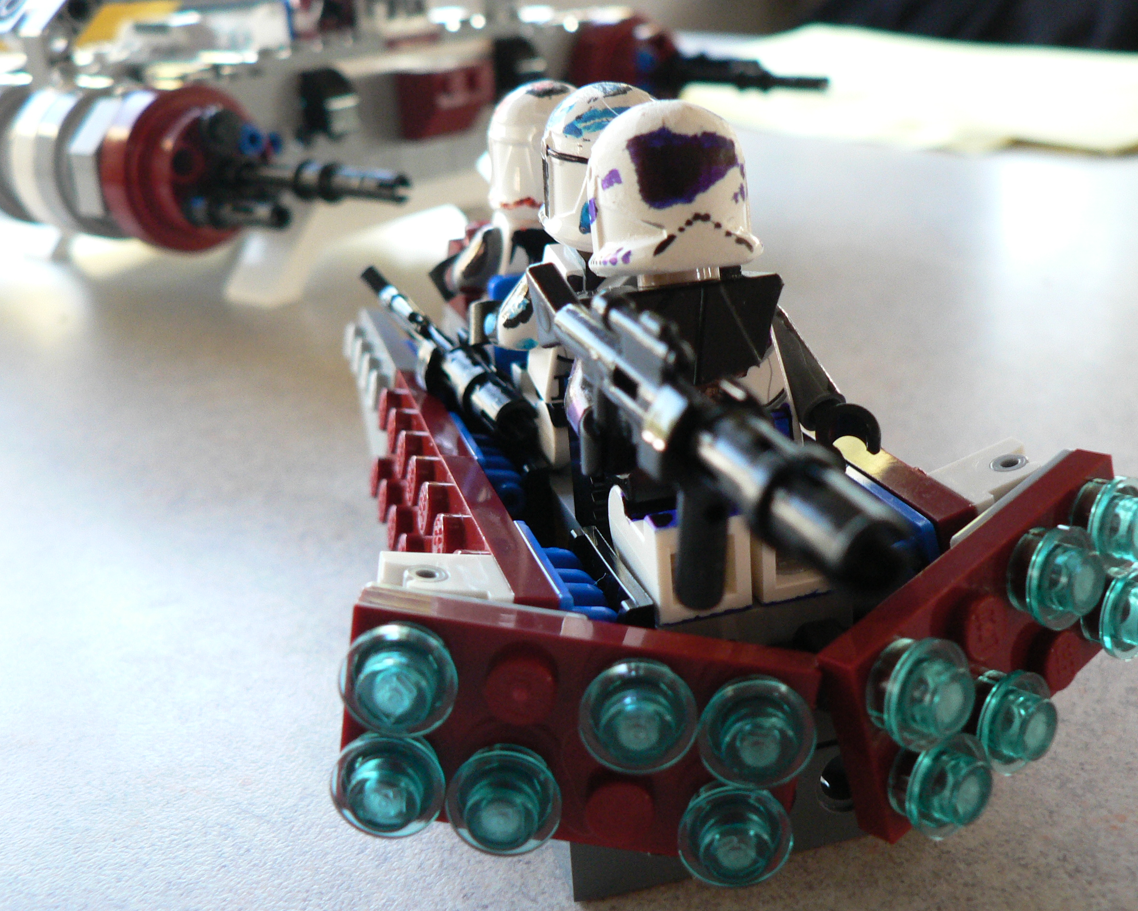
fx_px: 1280
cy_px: 452
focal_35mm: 38
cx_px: 601
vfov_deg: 39.2
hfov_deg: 47.9
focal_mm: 6
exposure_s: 1/15
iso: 200
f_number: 2.8
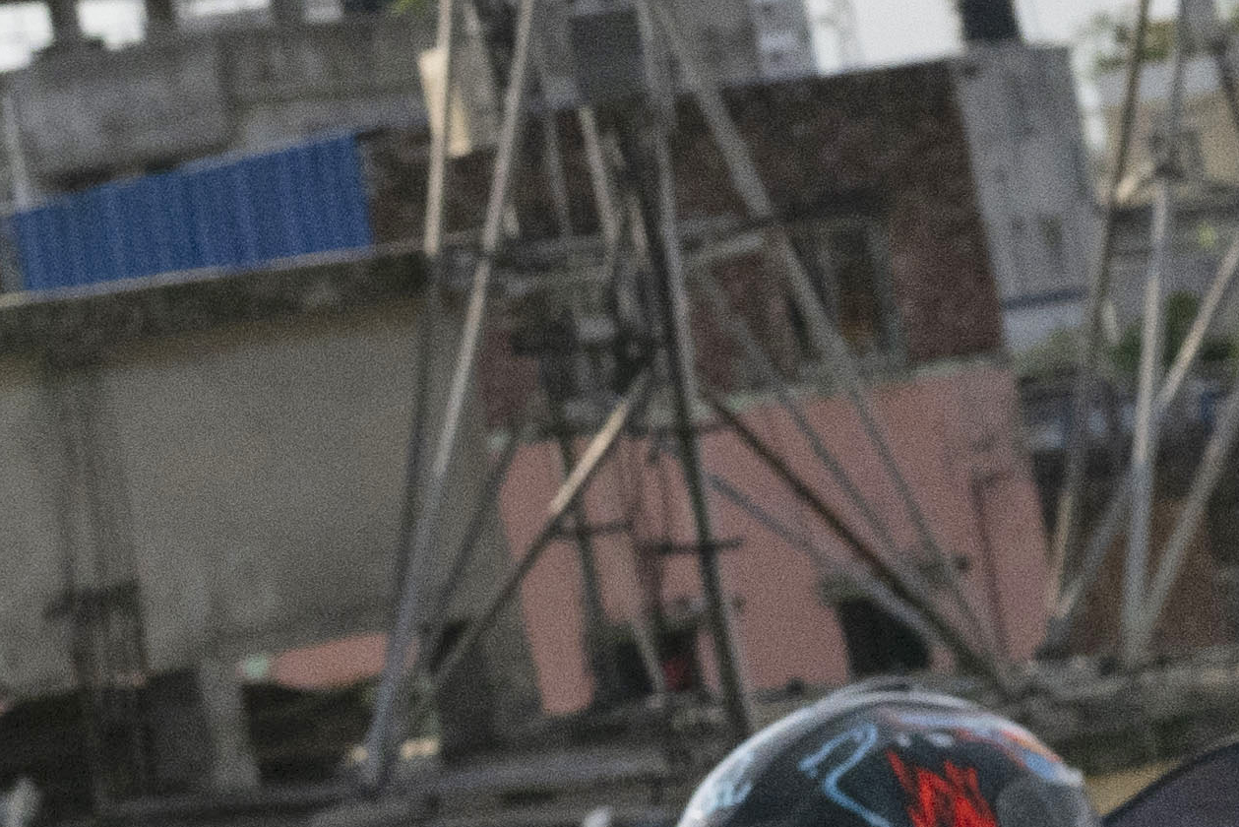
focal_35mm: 223
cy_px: 120
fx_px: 7676
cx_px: -1587
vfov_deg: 6.2
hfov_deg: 8.5
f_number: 8
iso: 800
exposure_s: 1/4000
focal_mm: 35
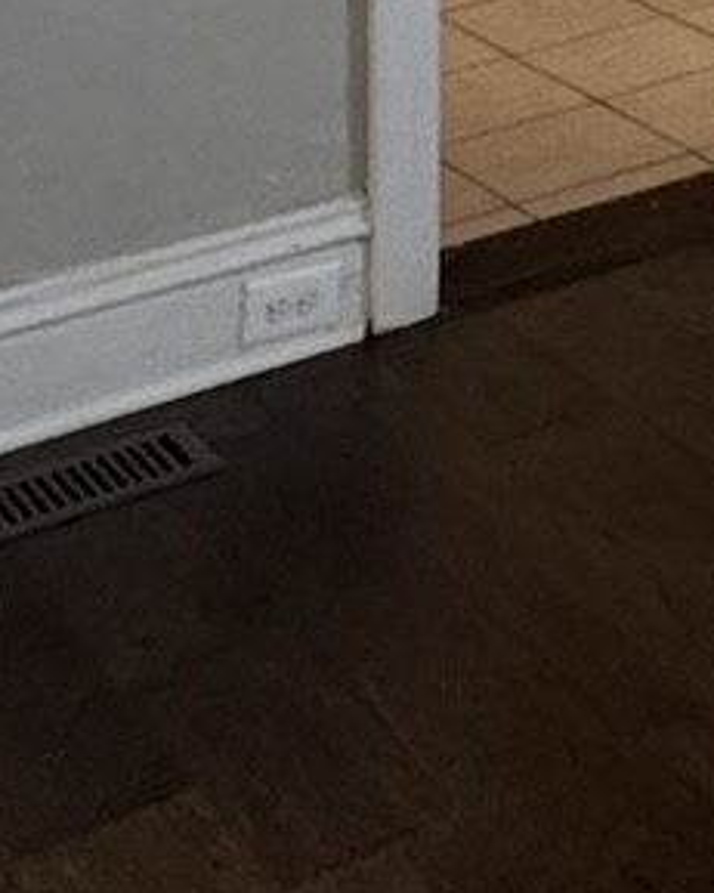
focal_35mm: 97
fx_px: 2564
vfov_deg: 16.0
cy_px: -825
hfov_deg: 14.2
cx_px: 1255
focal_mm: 2.22
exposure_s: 1/99
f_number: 2.2
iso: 320
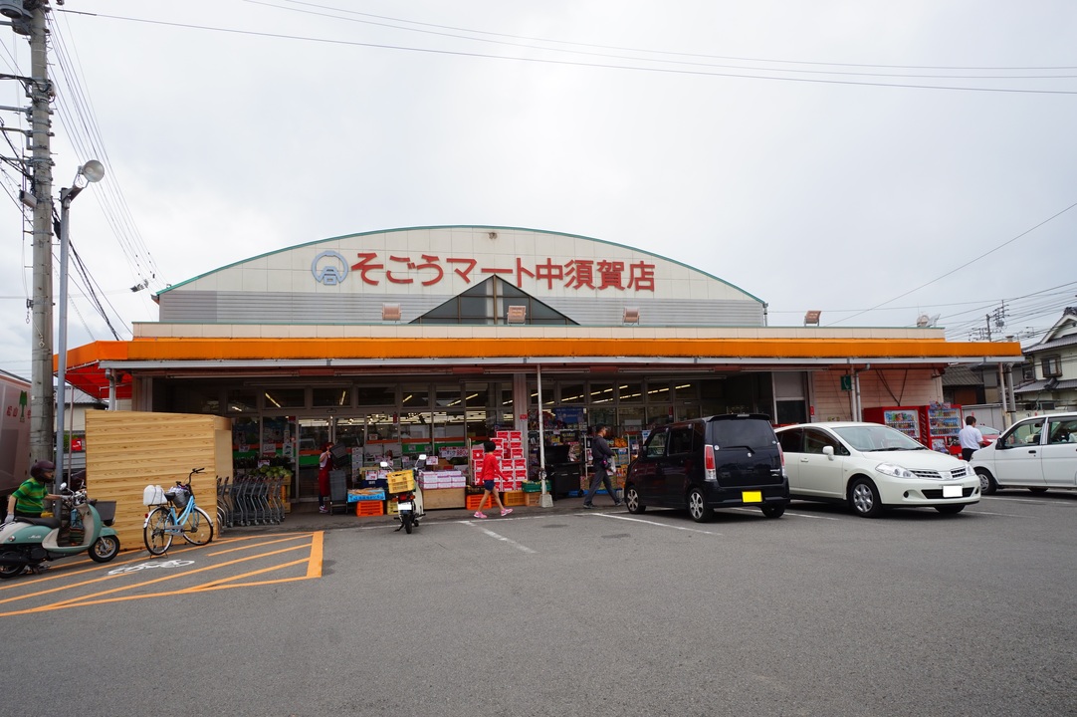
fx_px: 718
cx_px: 538
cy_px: 358
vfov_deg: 53.1
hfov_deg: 73.8
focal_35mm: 24
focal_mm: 16
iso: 100
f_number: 13
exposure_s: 1/100
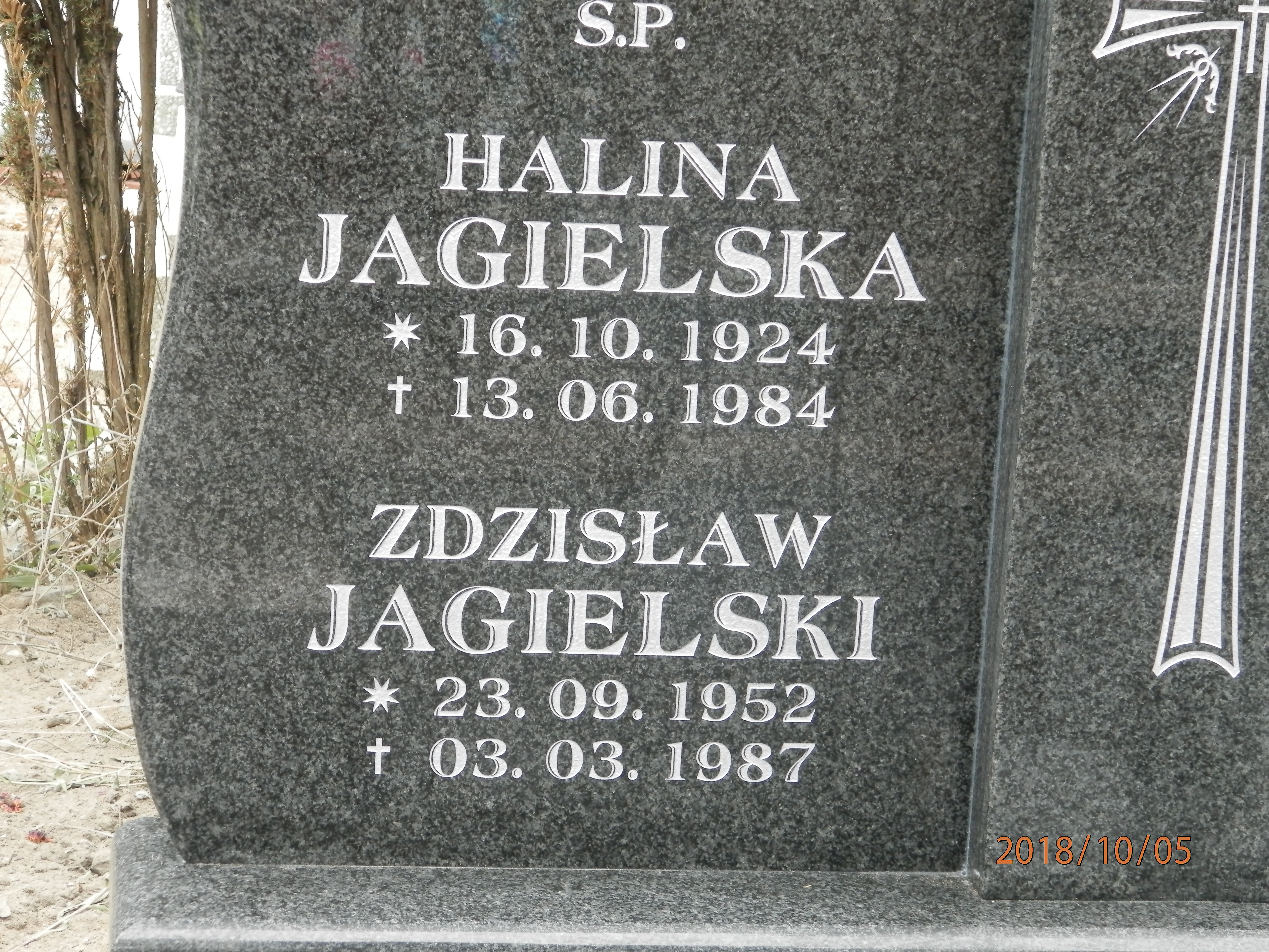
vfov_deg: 14.0
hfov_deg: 18.5
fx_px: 3886
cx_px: 634
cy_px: 476
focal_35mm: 106
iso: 200
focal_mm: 19
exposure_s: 1/60
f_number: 4.5
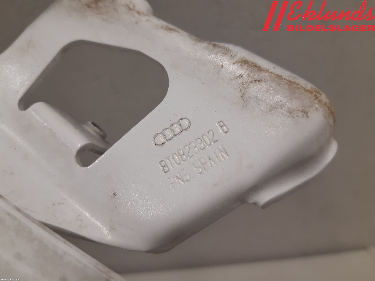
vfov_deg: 53.1
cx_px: 188
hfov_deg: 67.3
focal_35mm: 26
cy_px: 140
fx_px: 282
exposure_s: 1/50
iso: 64
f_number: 1.7
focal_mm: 3.93
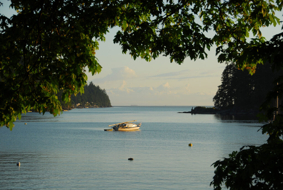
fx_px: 826
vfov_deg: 13.1
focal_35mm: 105
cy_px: 95
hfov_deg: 19.4
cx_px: 142
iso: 100
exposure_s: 1/160
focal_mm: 70
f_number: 6.3
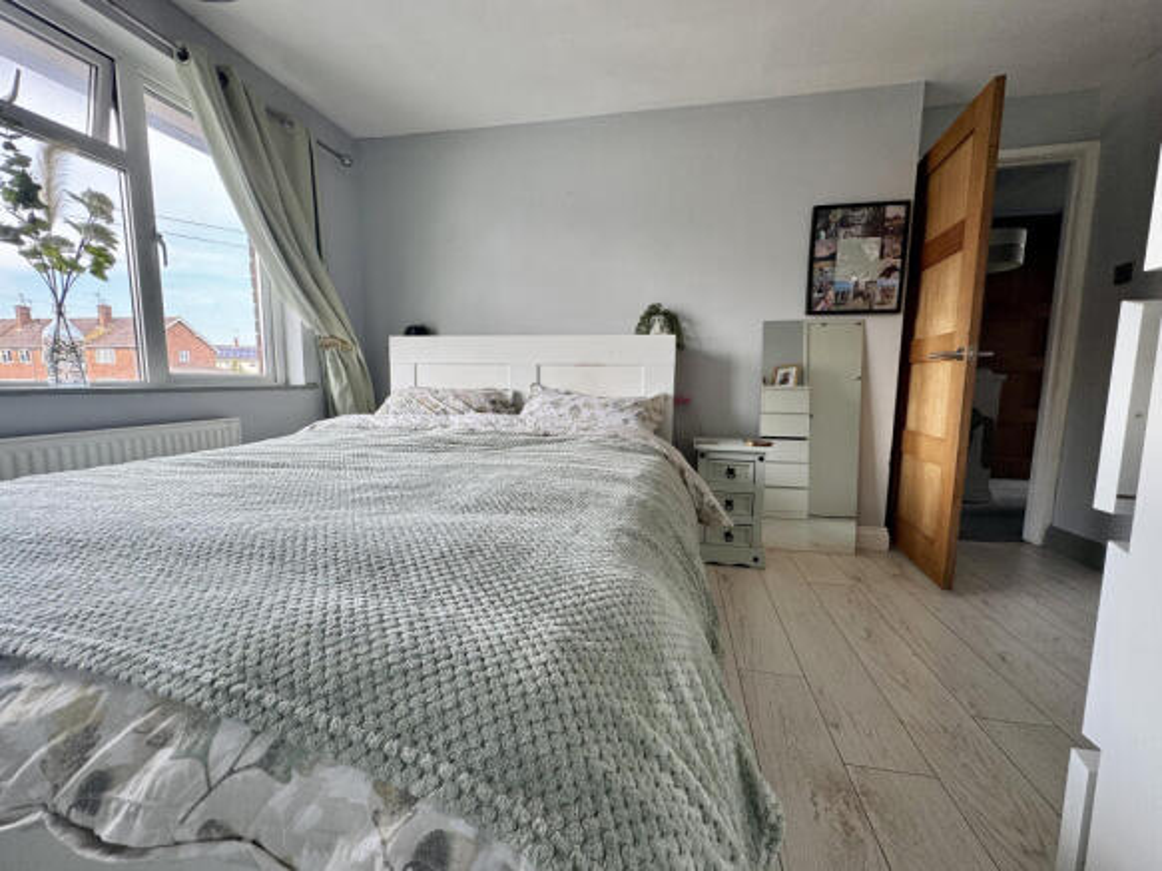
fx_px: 470
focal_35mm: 14
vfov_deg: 85.7
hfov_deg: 102.1
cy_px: 436
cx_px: 581
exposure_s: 1/99
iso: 64
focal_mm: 2.22
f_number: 2.2
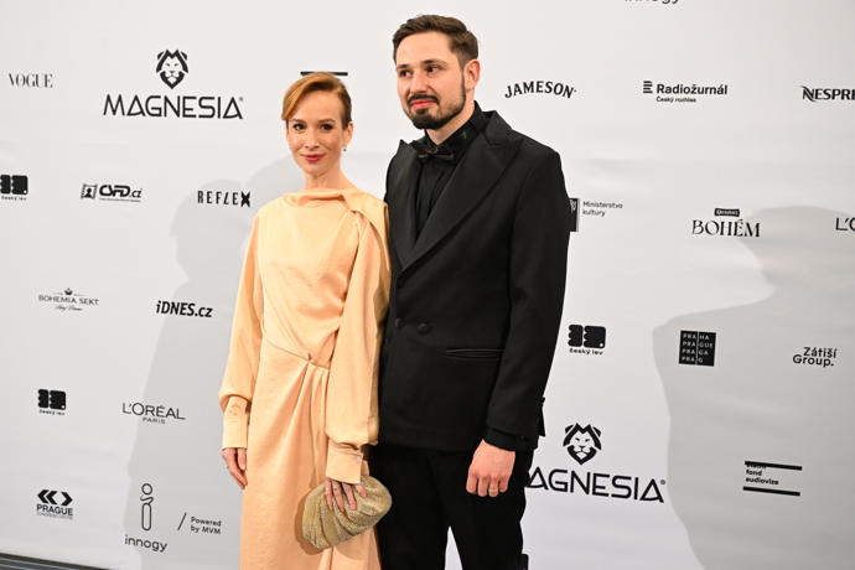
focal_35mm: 44
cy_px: 285
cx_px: 428
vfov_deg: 30.5
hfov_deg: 44.5
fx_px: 1045
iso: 3200
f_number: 5
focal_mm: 44
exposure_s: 1/160
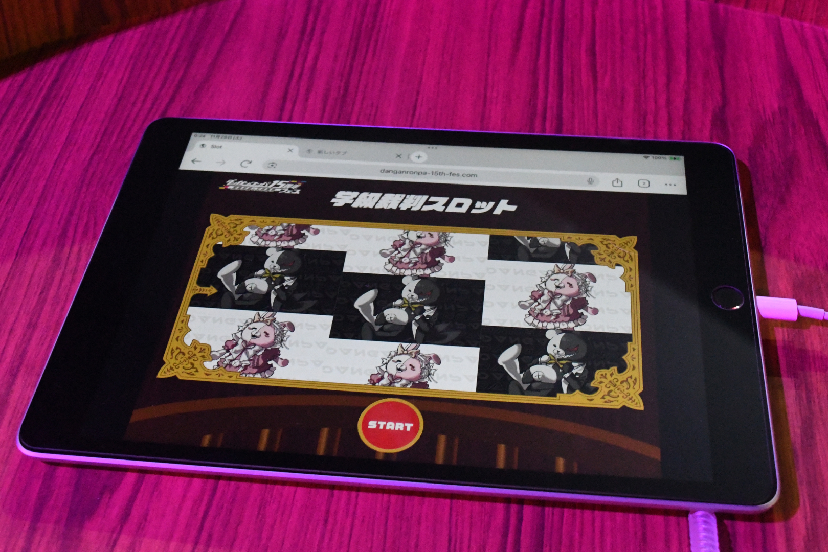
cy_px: 276
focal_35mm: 44
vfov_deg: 30.9
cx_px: 414
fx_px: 1001
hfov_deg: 45.0
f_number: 8
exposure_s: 1/60
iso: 11400
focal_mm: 29
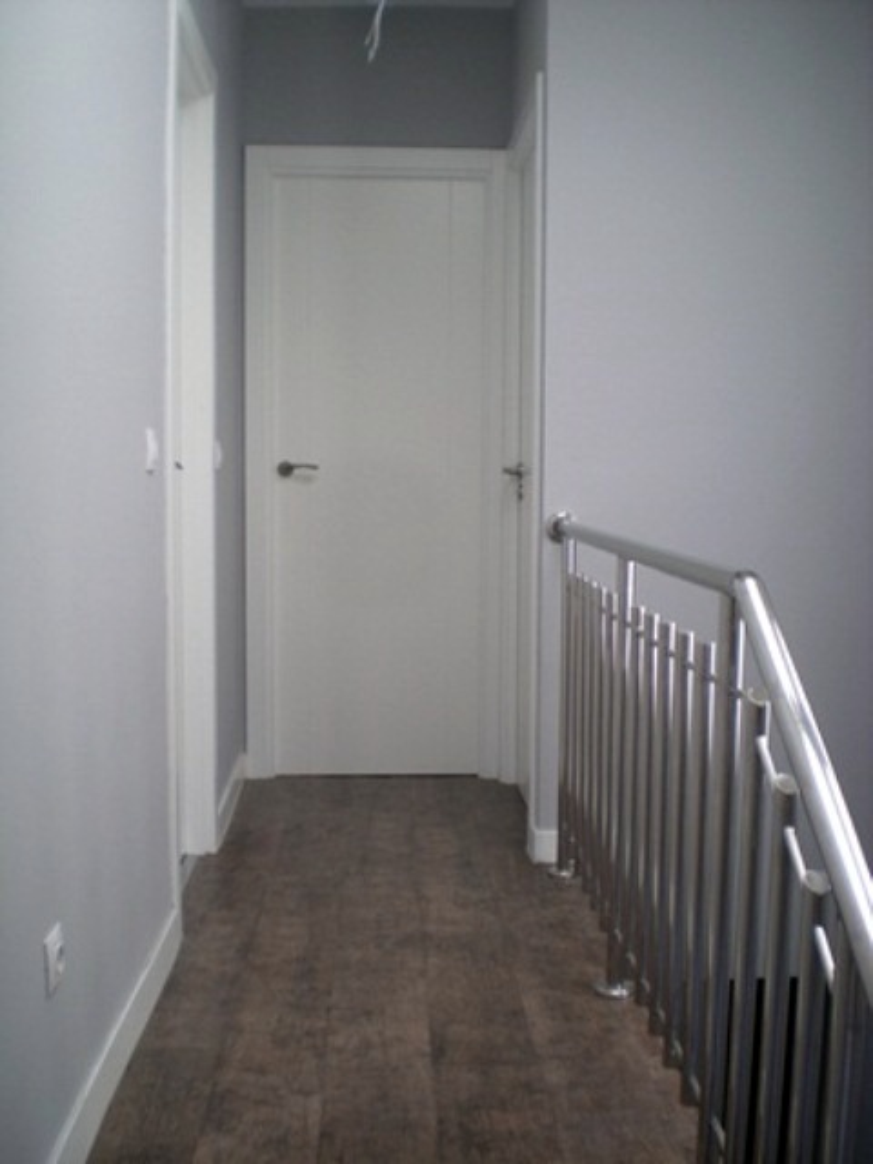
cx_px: 436
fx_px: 1278
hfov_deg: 37.7
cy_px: 582
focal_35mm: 38
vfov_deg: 49.0
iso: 66
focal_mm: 6.3
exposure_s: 1/63.5
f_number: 3.1
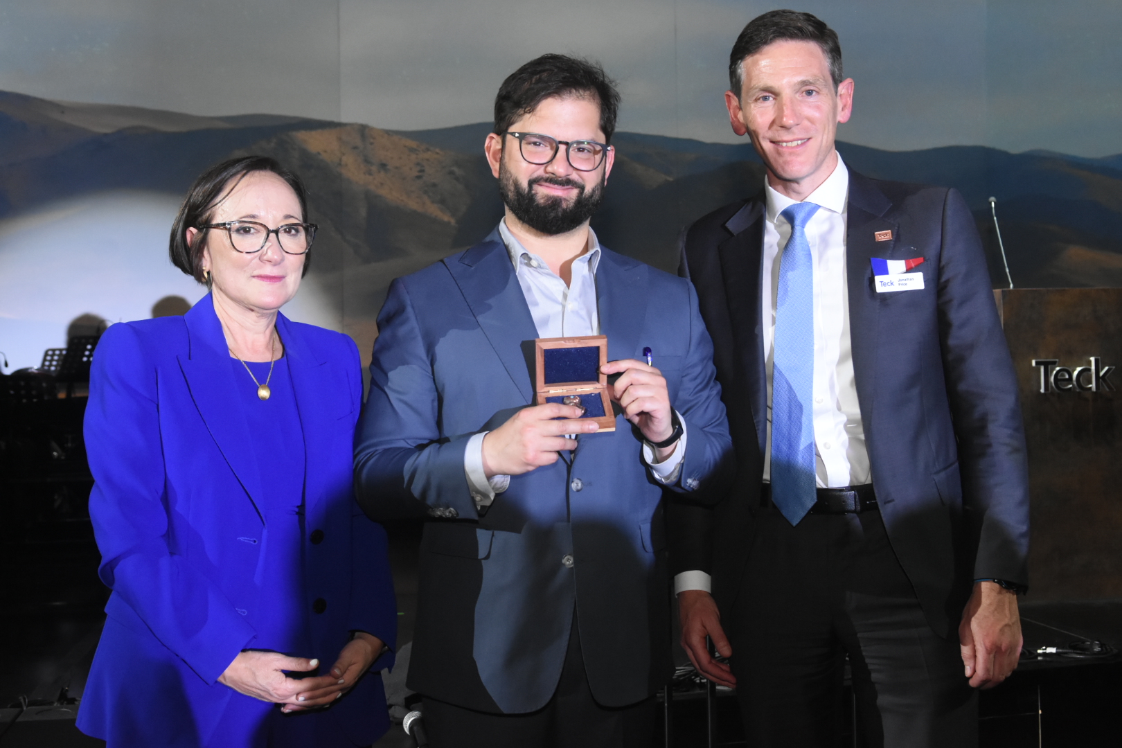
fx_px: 1449
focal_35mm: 46
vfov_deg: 28.9
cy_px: 374
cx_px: 561
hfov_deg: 42.3
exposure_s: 1/200
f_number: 5
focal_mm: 31
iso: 2500
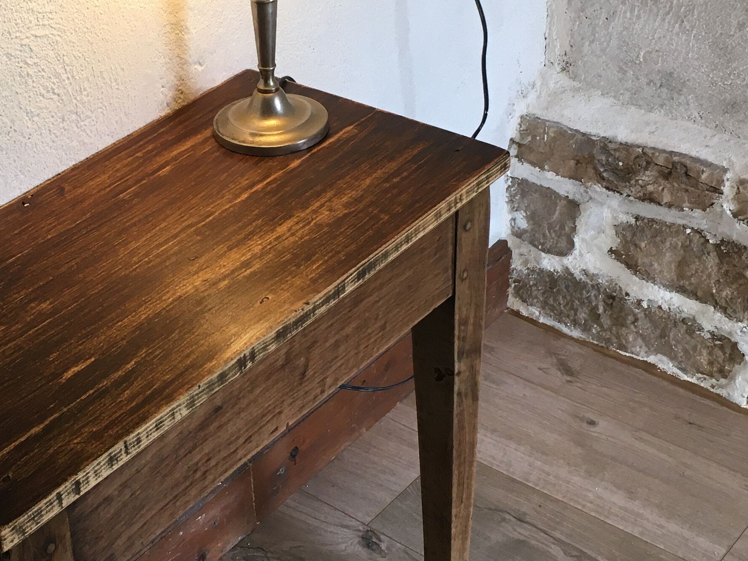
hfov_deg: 29.3
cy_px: 273
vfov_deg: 22.3
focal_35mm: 66
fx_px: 1426
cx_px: 283
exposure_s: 1/33
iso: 32
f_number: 2.2
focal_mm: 4.15
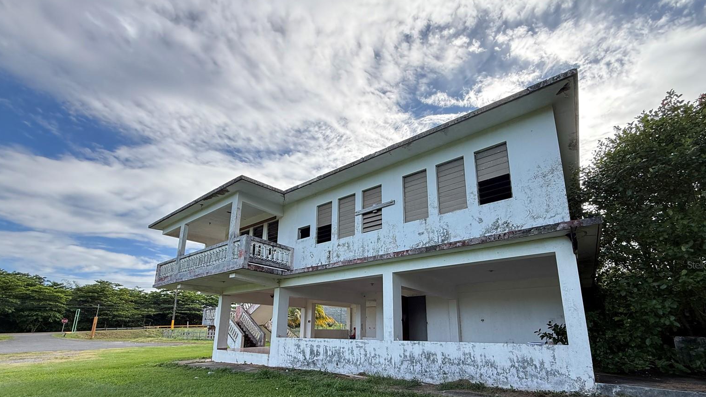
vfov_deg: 65.3
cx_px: 361
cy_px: 265
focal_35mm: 16
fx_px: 300
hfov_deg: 99.4
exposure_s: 1/717
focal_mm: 2.22
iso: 50
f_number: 2.2
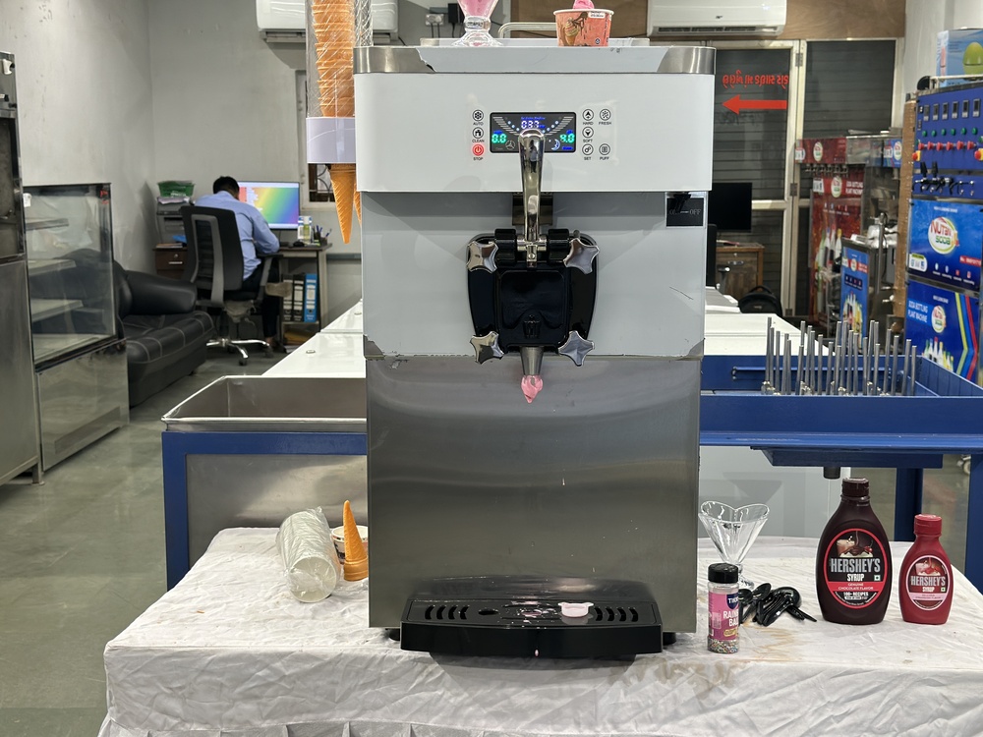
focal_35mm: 48
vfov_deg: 30.3
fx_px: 1363
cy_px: 368
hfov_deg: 39.7
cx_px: 492
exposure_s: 1/100
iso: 125
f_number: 1.78
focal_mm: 6.86
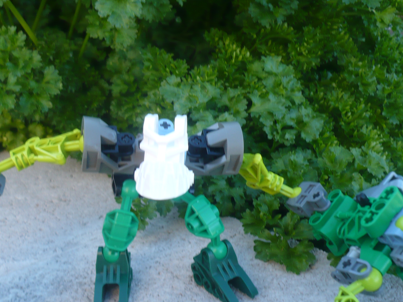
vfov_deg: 30.3
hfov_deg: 39.4
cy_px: 154
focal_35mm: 48
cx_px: 148
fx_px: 559
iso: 100
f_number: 2.8
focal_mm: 5.8
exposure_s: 1/100
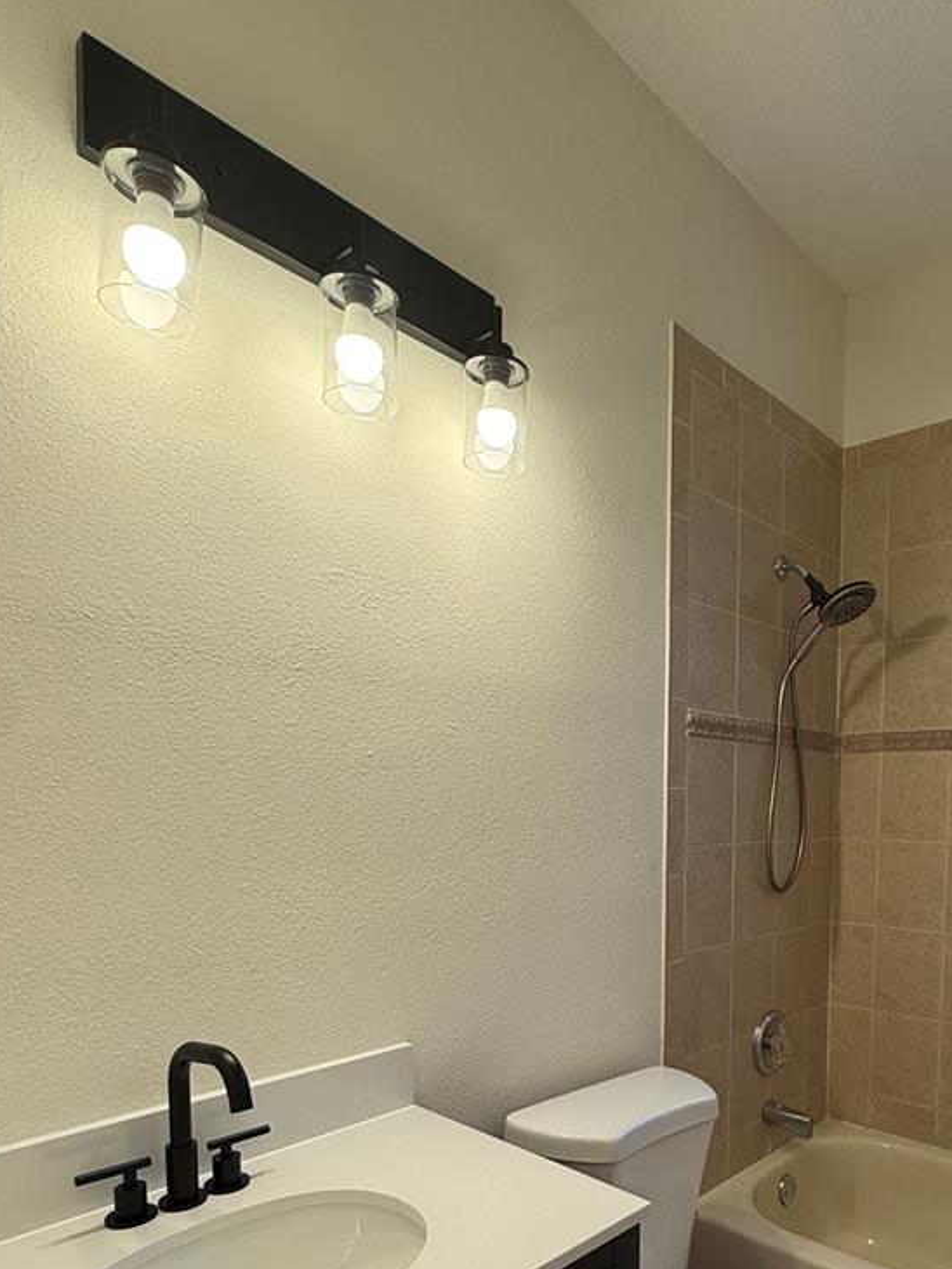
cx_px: 650
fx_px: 843
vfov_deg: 71.2
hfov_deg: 57.4
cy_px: 871
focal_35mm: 23
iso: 64
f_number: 2.2
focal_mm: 2.22
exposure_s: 1/142
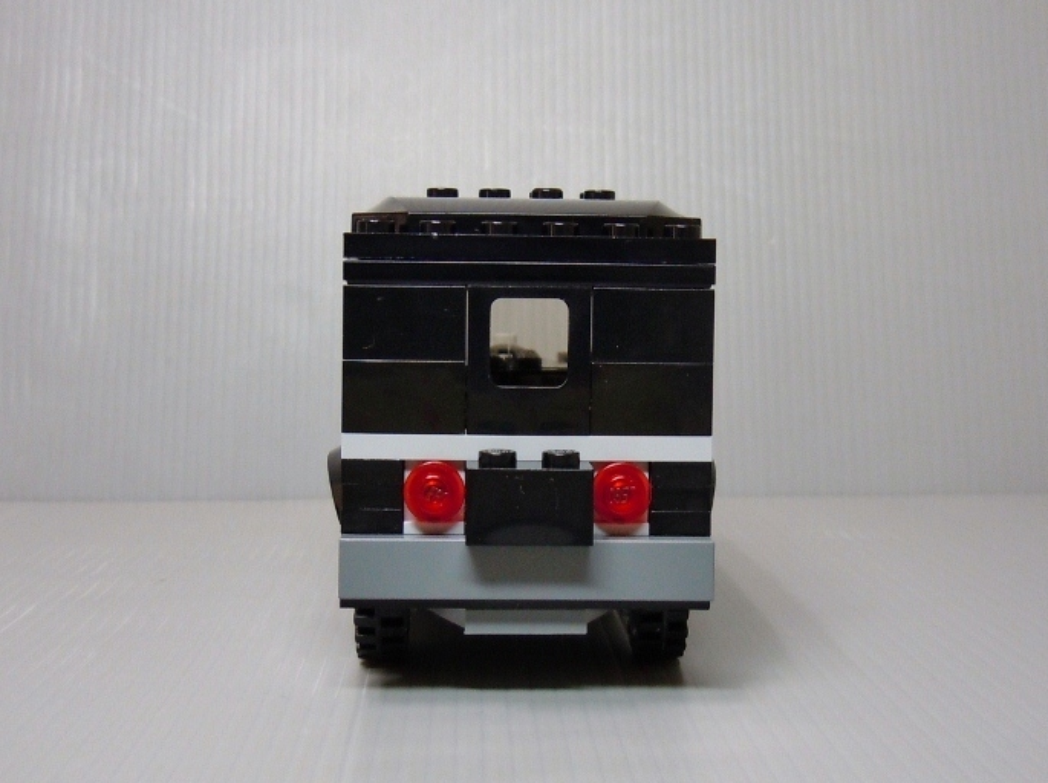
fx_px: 907
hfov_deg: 60.0
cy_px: 392
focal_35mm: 30
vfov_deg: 46.7
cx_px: 524
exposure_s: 1/8
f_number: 3.5
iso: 200
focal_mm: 5.4
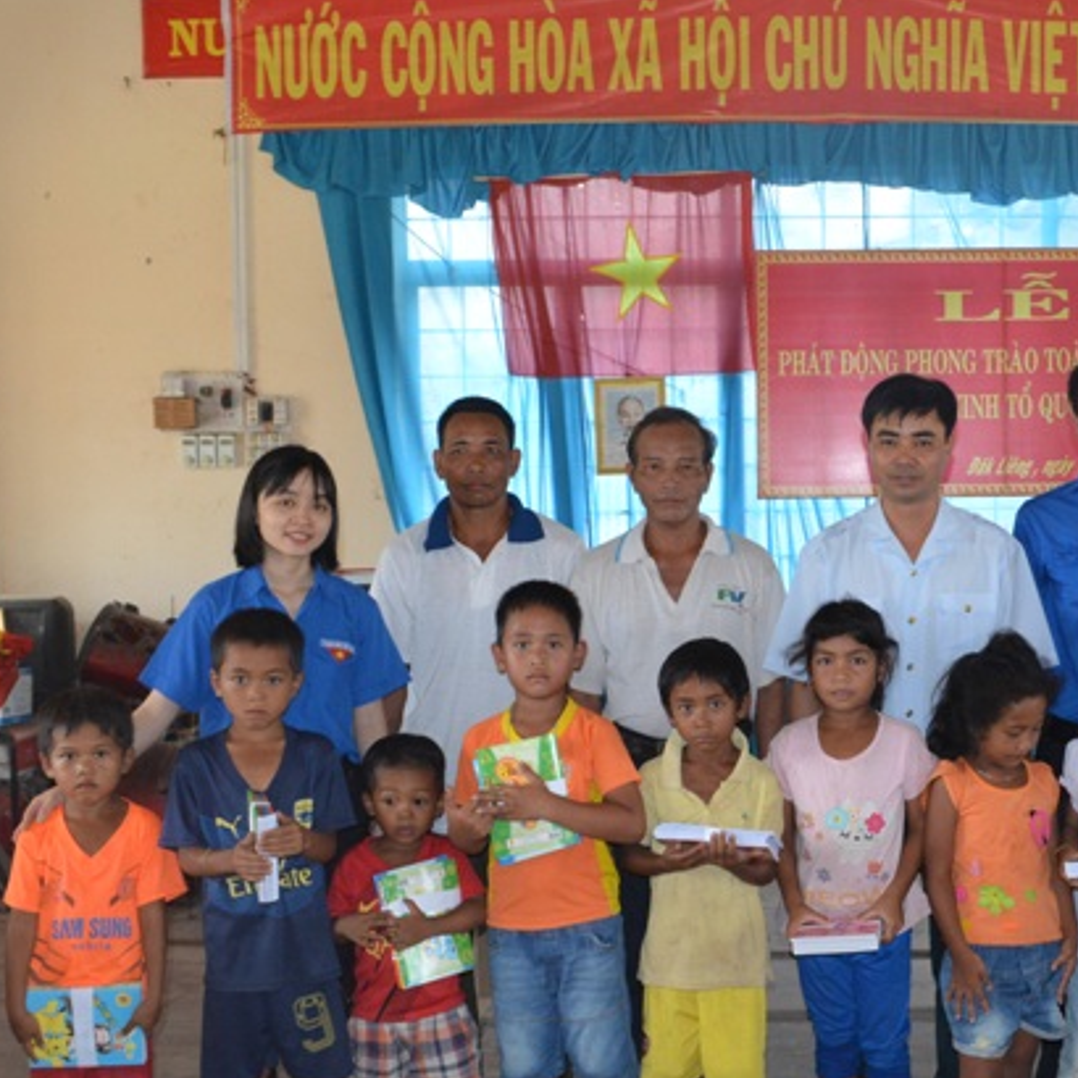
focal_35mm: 43
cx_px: 826
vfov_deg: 39.1
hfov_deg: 38.0
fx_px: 1515
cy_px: 624
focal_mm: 18
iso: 1600
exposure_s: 1/125
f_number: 5.6
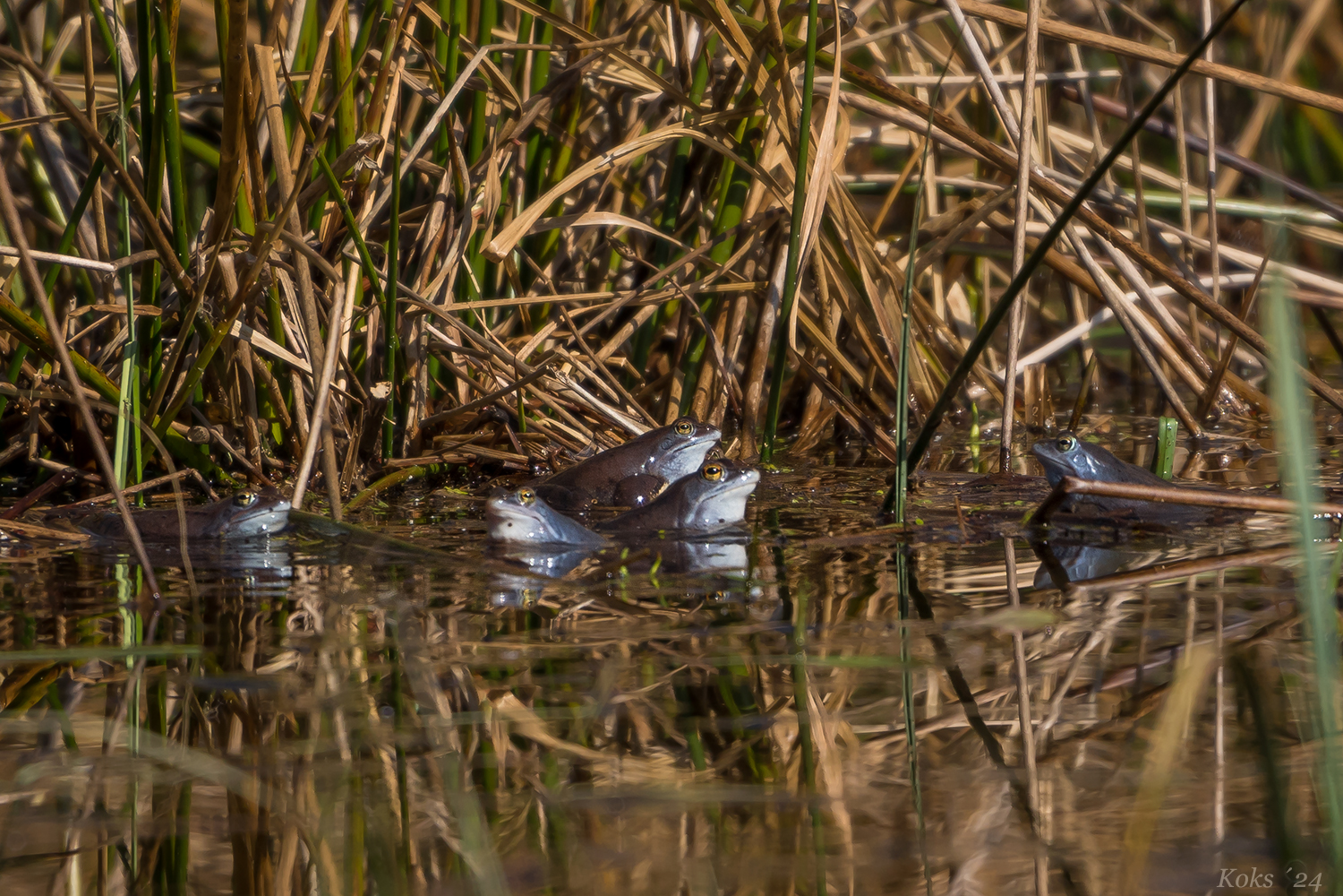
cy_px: 448
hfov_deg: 2.5
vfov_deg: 1.6
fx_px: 31334
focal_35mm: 840
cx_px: 672
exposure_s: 1/640
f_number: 9
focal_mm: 840
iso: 400
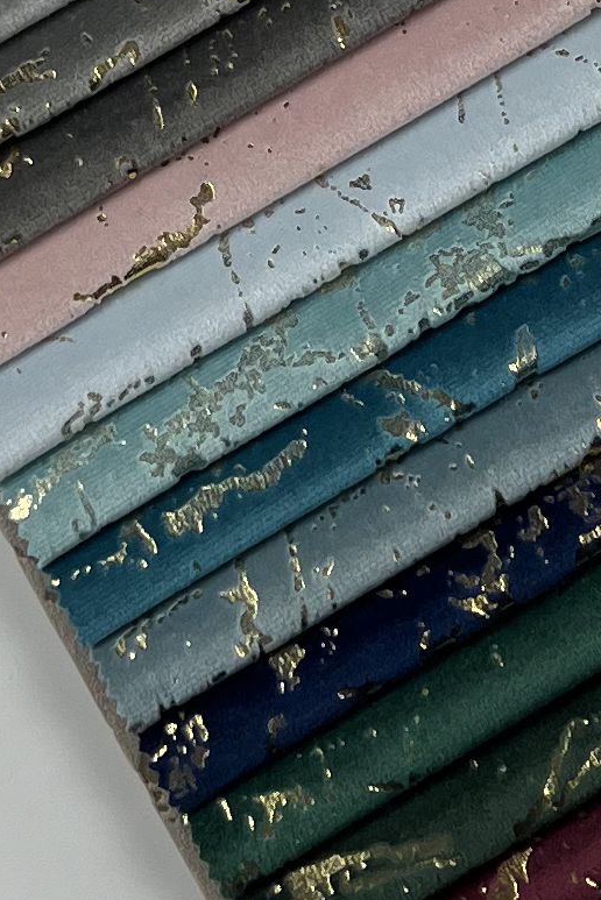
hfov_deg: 9.7
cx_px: 331
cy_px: -35
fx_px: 3527
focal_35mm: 141
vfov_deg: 14.3
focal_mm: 5.7
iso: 40
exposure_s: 1/255
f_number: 1.5
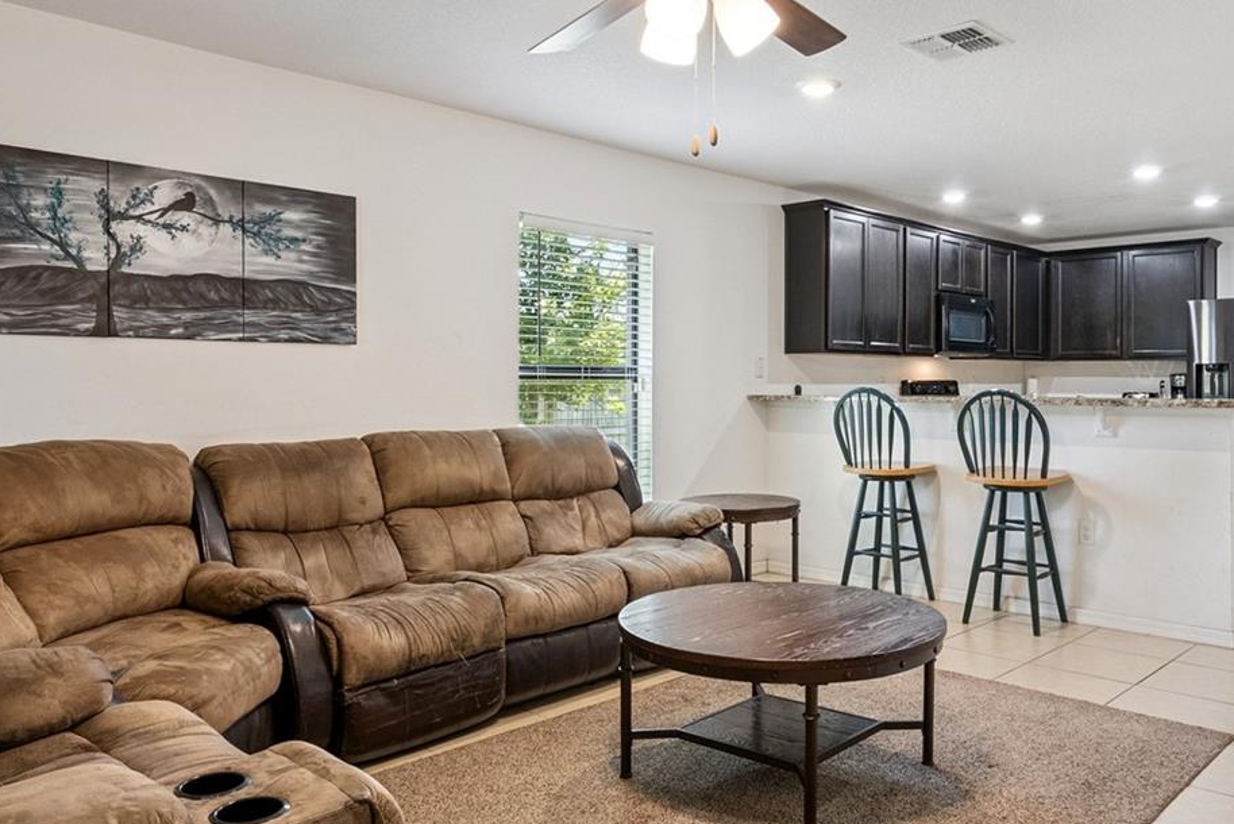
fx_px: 960
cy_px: 376
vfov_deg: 46.4
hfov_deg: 65.1
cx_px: 716
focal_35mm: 28
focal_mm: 16
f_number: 9
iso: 2000
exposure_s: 1/50
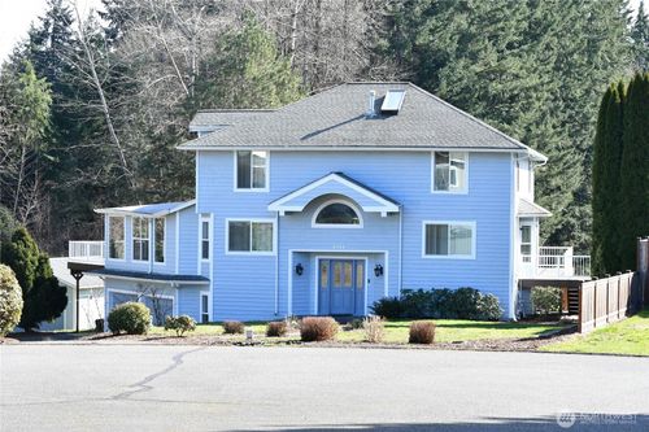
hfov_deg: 24.6
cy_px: 216
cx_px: 324
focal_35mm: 82
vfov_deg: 16.5
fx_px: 1487
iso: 640
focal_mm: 55
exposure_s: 1/320
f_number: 9
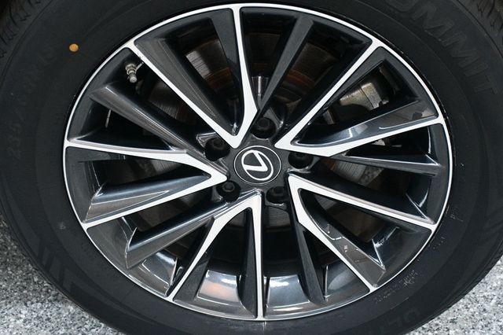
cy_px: 168
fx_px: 936
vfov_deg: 20.3
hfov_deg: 30.1
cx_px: 252
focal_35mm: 67
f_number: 4.5
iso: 3200
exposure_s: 1/80
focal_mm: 45
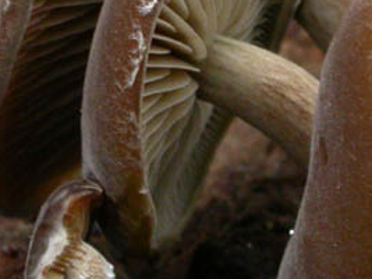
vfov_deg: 3.4
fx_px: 4630
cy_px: 13
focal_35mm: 431
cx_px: 195
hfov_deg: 4.6
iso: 200
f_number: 9.9
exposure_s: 1/15
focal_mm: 29.9
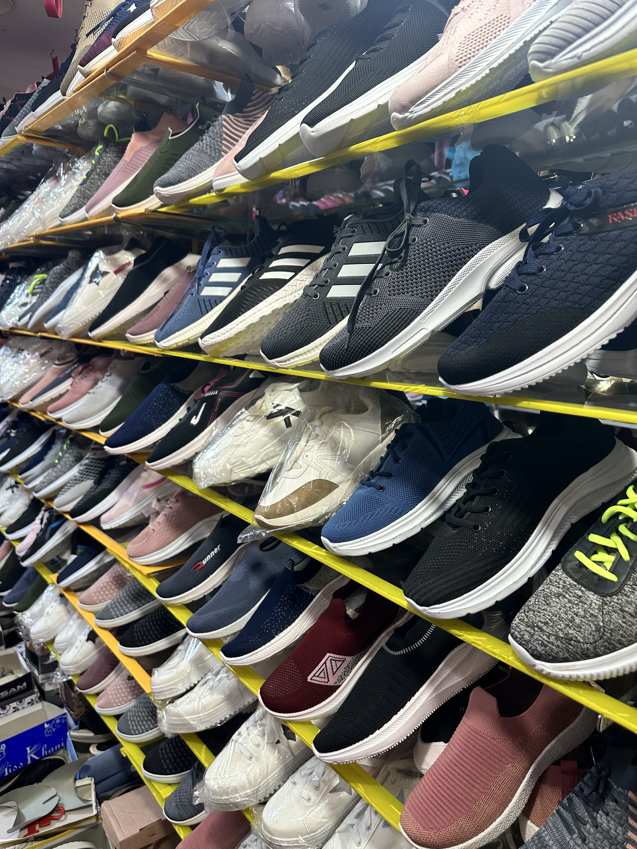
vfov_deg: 71.6
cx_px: 318
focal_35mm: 24
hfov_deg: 56.8
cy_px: 424
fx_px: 589
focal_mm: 6.86
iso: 200
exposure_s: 1/100
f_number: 1.78
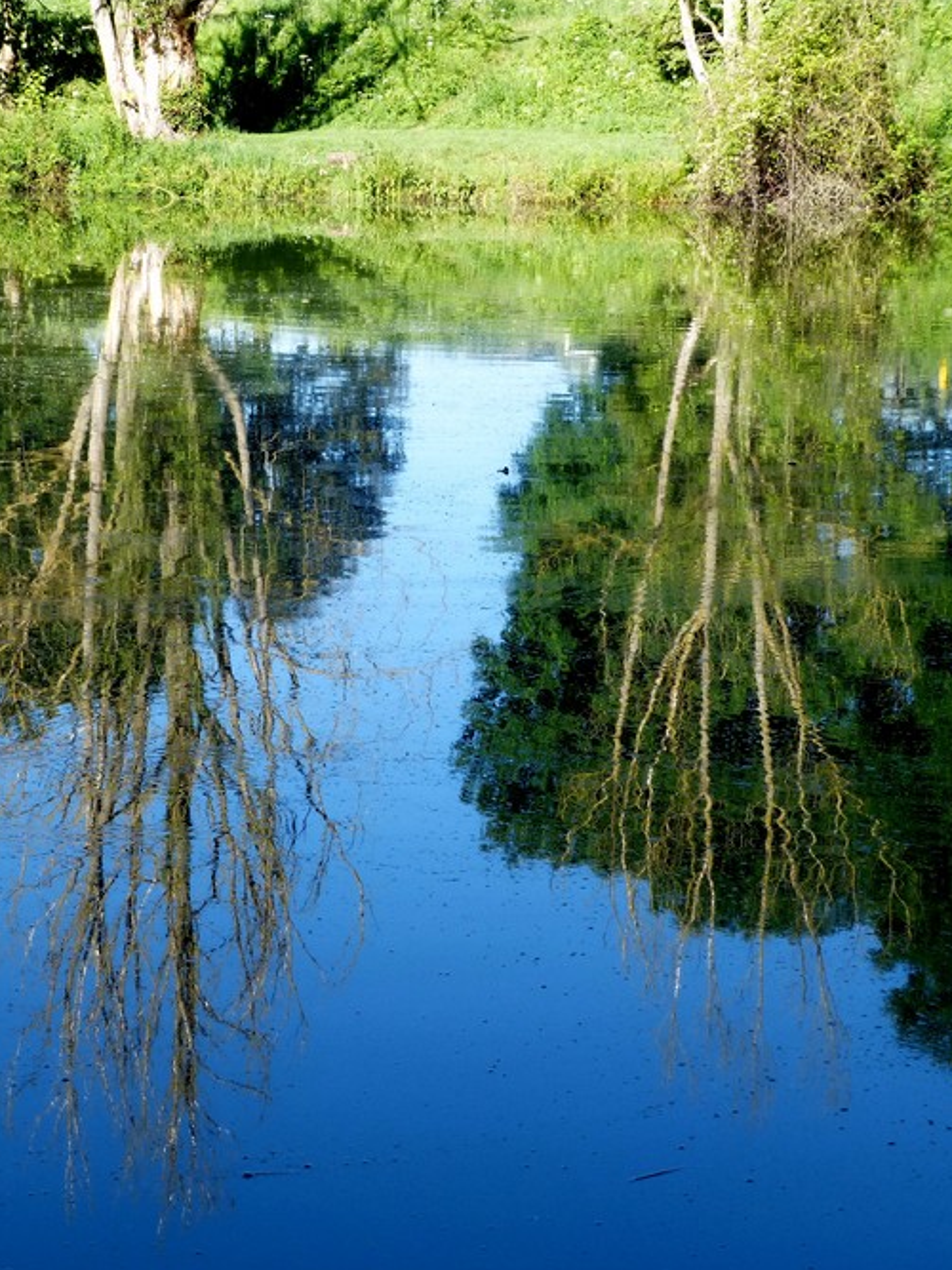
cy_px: 635
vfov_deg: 24.1
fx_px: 2971
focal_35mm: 81
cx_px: 337
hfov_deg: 18.2
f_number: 4
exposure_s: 1/250
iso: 100
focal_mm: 10.8
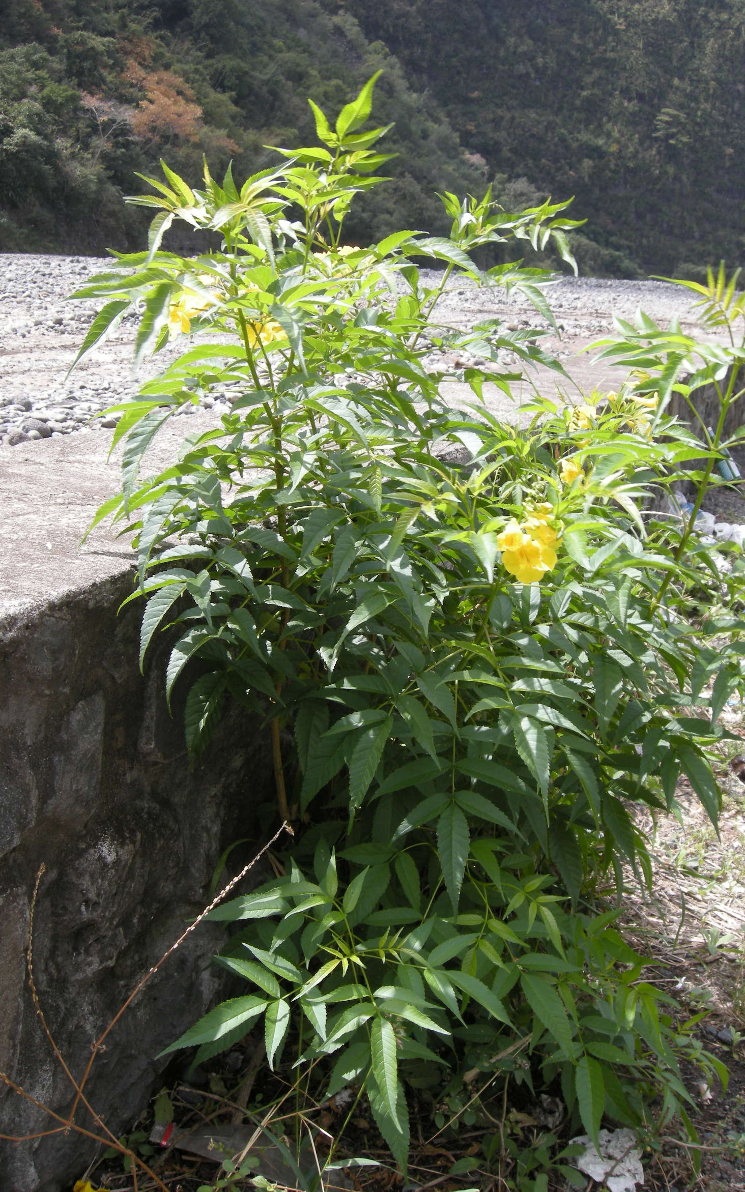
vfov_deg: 51.5
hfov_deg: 33.6
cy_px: 592
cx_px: 364
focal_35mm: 38
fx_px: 1235
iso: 64
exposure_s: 1/154
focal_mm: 7.5
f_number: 4.8
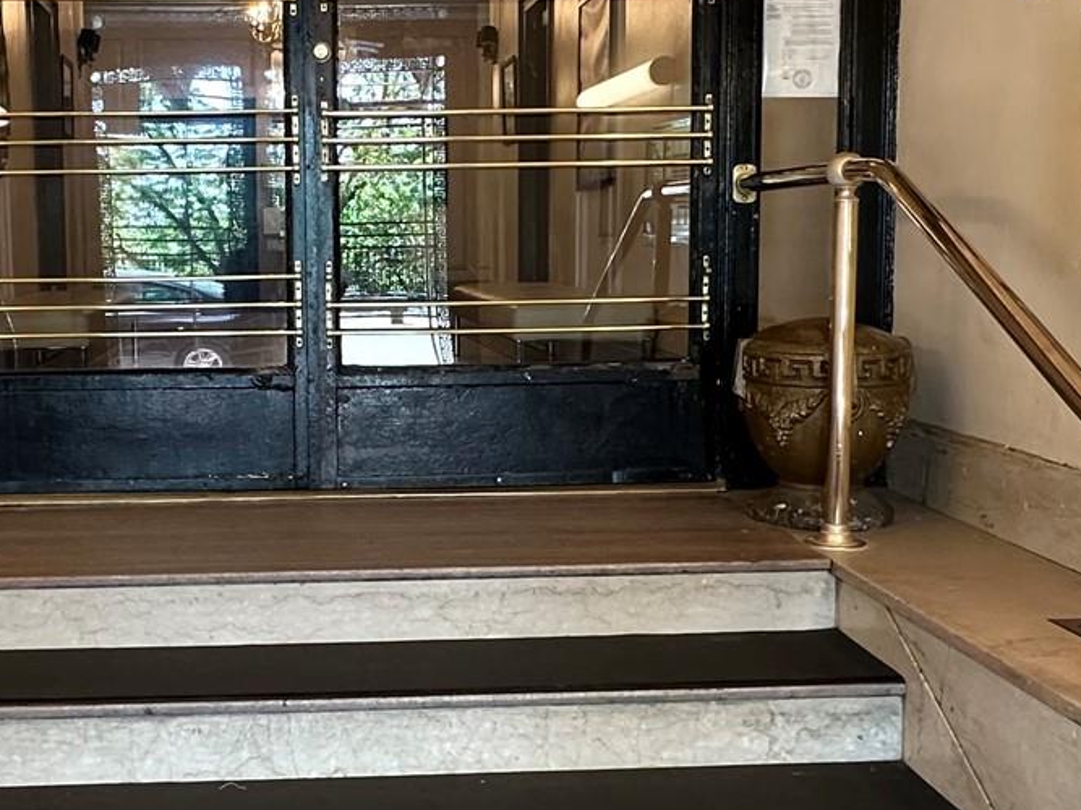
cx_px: 326
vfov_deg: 33.6
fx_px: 1343
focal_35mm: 43
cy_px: 364
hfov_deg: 43.0
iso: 250
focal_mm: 2.22
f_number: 2.2
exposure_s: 1/60
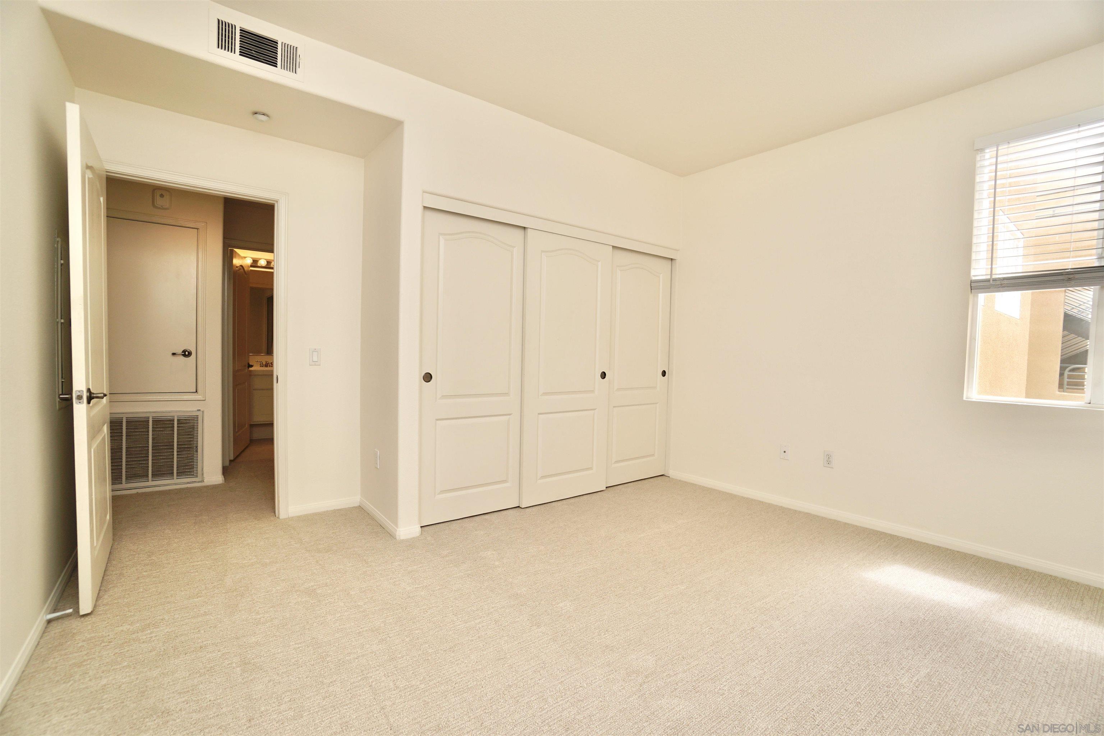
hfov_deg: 100.4
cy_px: 368
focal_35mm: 15
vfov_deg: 77.3
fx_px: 460
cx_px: 552
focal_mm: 10
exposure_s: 1/160
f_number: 4
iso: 125
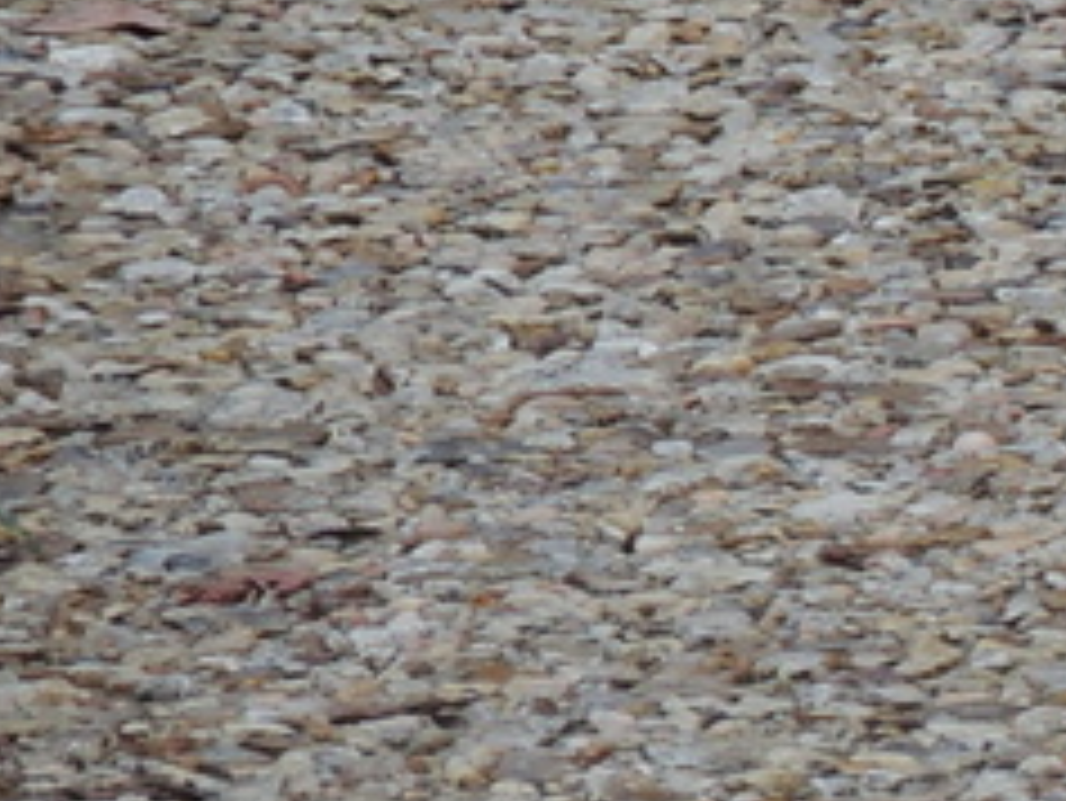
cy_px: 1044
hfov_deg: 0.7
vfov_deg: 0.6
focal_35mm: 2696
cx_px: 2636
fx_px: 83065
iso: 140
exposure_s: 1/250
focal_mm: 89.1
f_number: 4.9
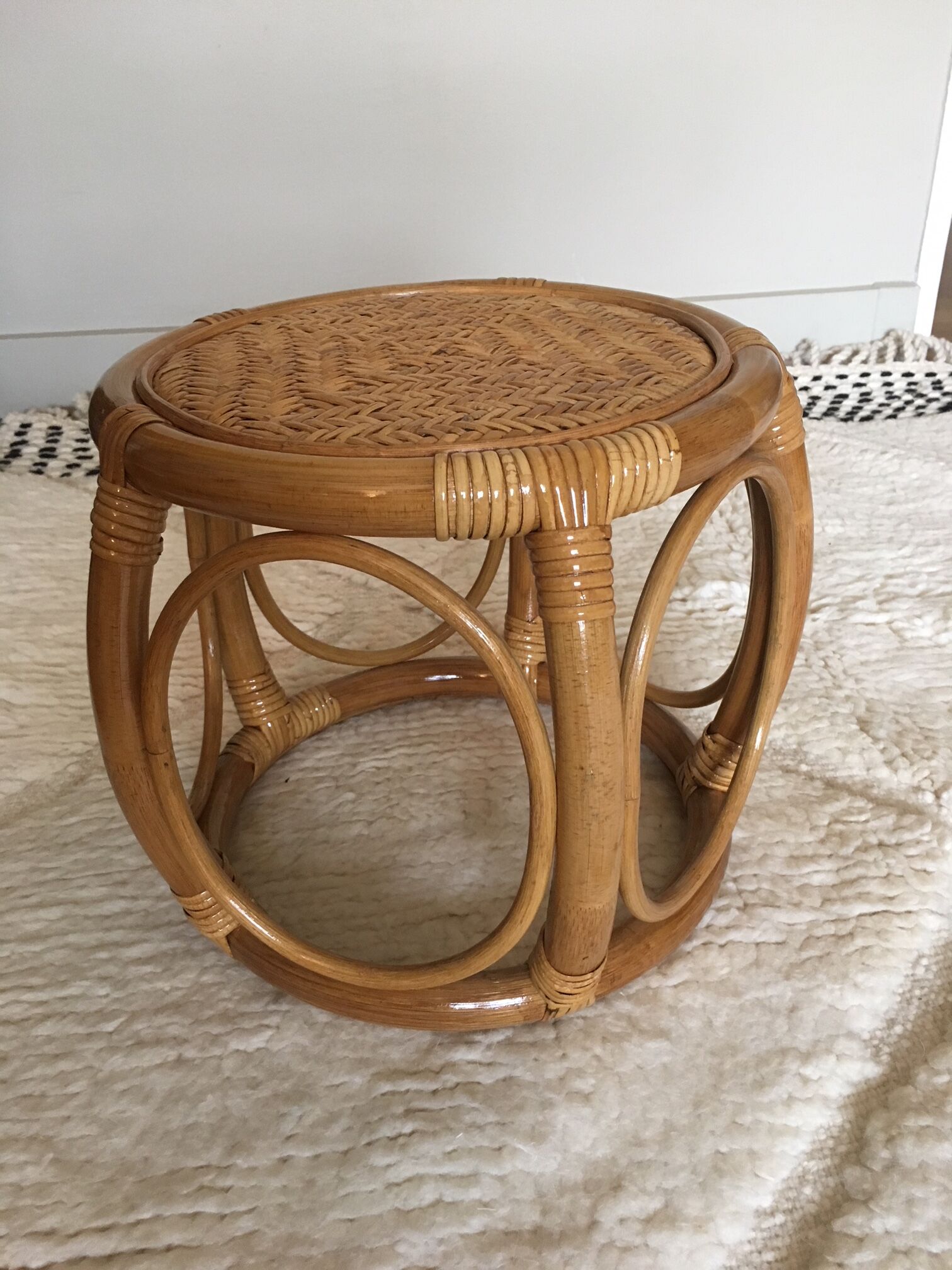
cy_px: 635
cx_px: 476
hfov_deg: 48.2
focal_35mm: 29
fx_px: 1063
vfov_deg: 61.7
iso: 160
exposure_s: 1/33
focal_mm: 4.15
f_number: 2.2
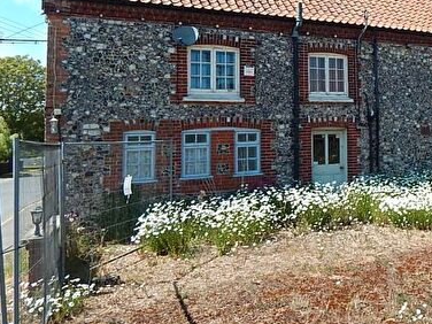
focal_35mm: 41
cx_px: 381
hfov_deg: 42.3
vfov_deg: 34.6
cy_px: 90
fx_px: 512
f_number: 3
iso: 125
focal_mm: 4
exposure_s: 1/800
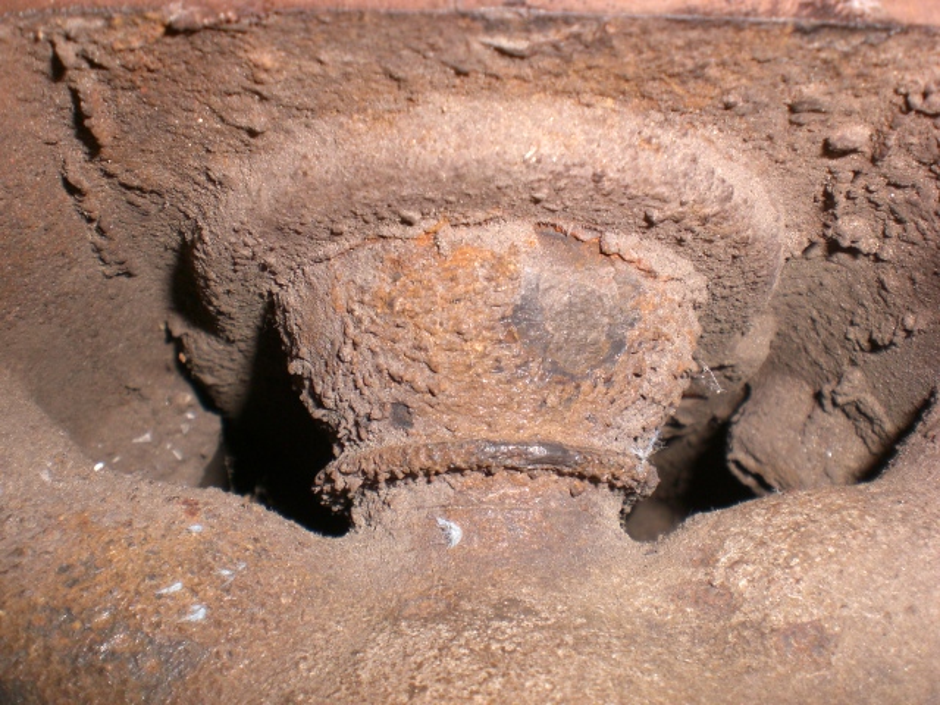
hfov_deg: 49.0
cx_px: 470
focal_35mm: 38
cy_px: 352
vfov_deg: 37.7
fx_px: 1032
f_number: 4.4
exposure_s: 1/60
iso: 100
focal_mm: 6.3
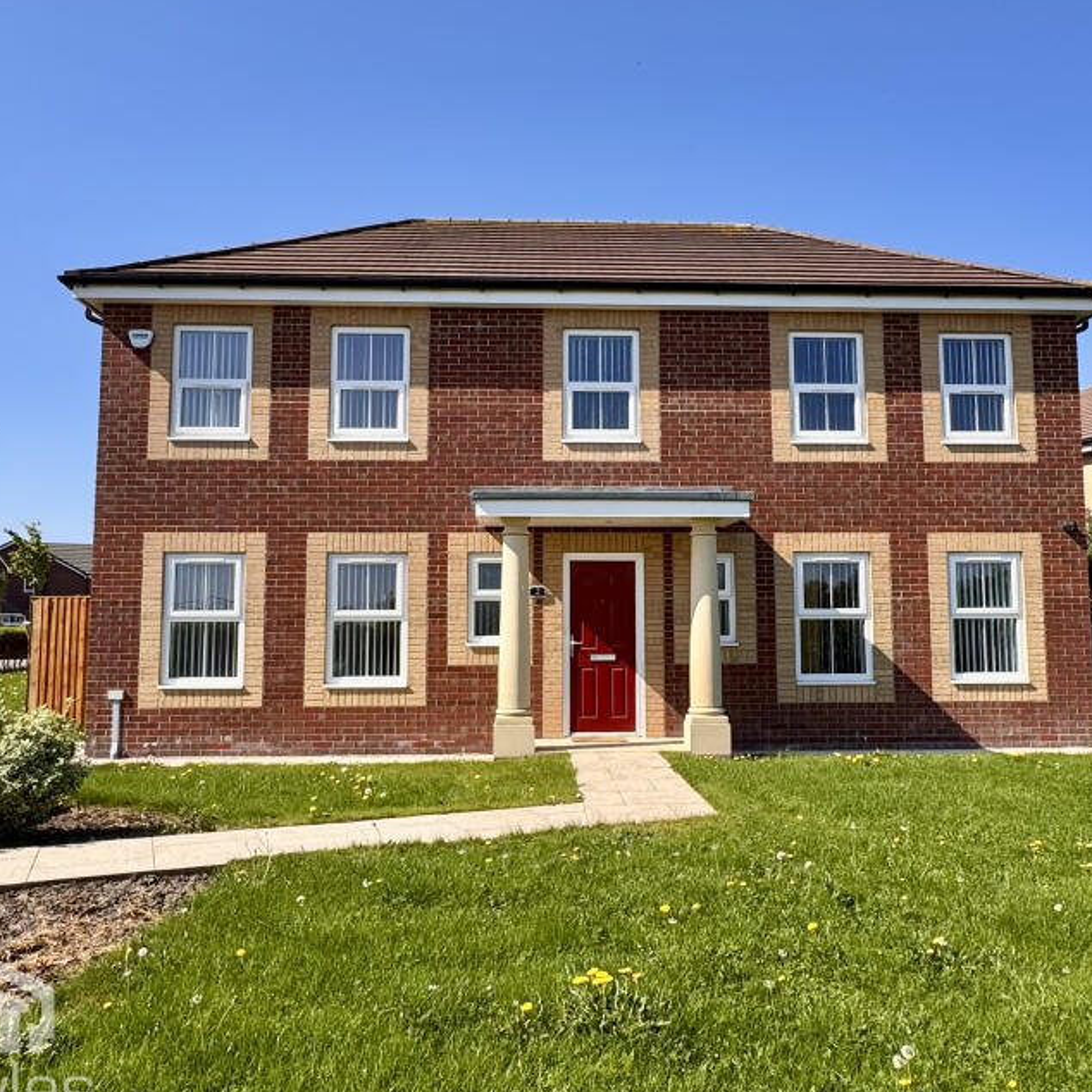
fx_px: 714
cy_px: 558
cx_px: 579
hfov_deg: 74.8
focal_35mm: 20
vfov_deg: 74.8
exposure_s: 1/1477
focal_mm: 2.22
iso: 40
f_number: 2.2
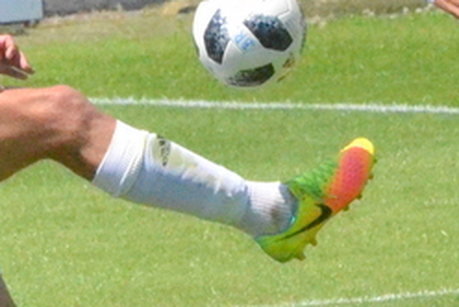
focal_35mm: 2180
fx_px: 27827
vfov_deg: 0.6
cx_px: 302
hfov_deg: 0.9
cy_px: 187
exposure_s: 1/8000
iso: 6400
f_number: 13
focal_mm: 300
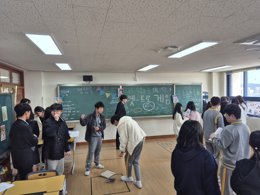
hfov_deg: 69.4
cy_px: 96
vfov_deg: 54.9
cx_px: 134
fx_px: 188
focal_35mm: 25
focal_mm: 5.4
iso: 40
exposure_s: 1/120
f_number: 1.8
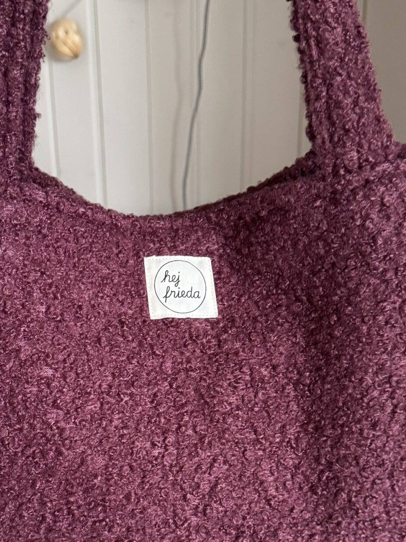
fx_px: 782
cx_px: 147
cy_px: 372
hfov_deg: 29.0
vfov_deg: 37.7
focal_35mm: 50
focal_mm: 6.76
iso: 800
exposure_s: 1/57
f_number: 1.78
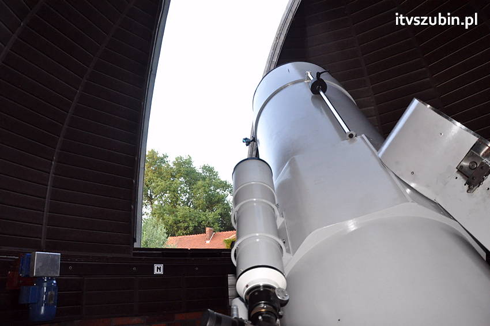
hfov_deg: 67.4
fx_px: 367
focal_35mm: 27
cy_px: 163
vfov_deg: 47.8
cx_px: 245
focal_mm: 18
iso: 1600
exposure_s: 1/125
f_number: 5
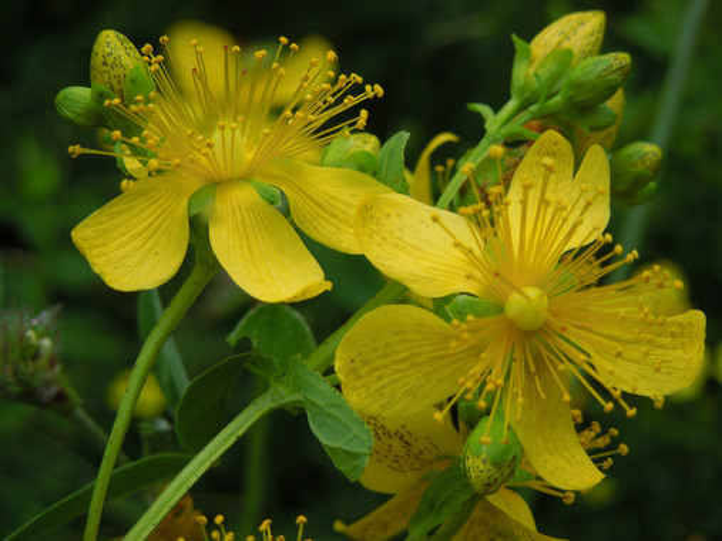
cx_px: 361
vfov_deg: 21.3
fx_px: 1439
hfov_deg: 28.2
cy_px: 270
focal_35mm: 69
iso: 100
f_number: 4.4
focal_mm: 12.5
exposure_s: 1/500
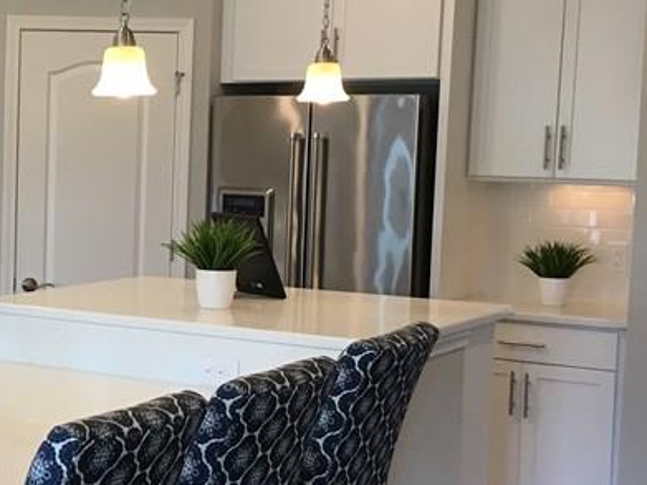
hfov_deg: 23.8
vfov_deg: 19.4
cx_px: -91
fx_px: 1420
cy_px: 265
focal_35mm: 76
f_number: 2.2
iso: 32
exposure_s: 1/30
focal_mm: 4.15
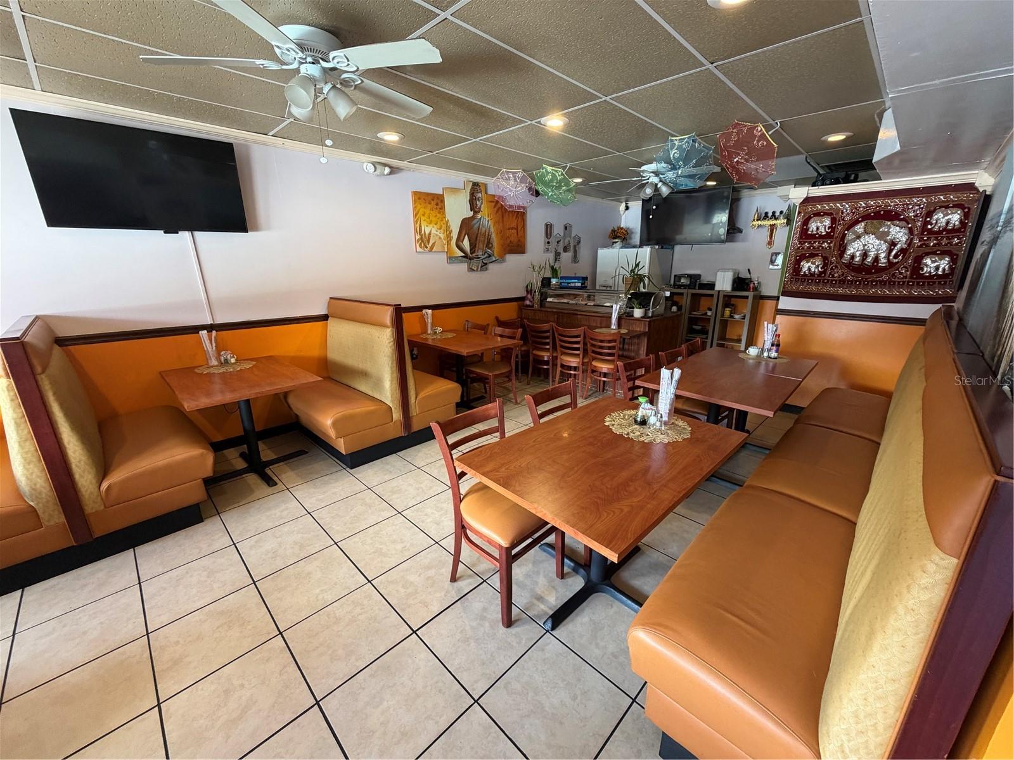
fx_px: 410
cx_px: 507
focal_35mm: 14
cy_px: 380
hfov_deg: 102.1
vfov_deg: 85.7
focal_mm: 2.22
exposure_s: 1/60
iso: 250
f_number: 2.2
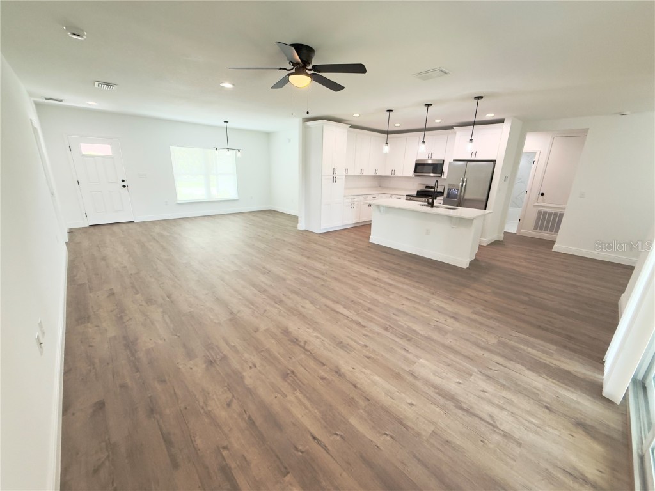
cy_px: 246
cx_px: 328
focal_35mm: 14
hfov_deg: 102.1
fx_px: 265
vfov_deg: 85.7
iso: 200
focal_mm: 2.22
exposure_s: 1/120
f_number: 2.2
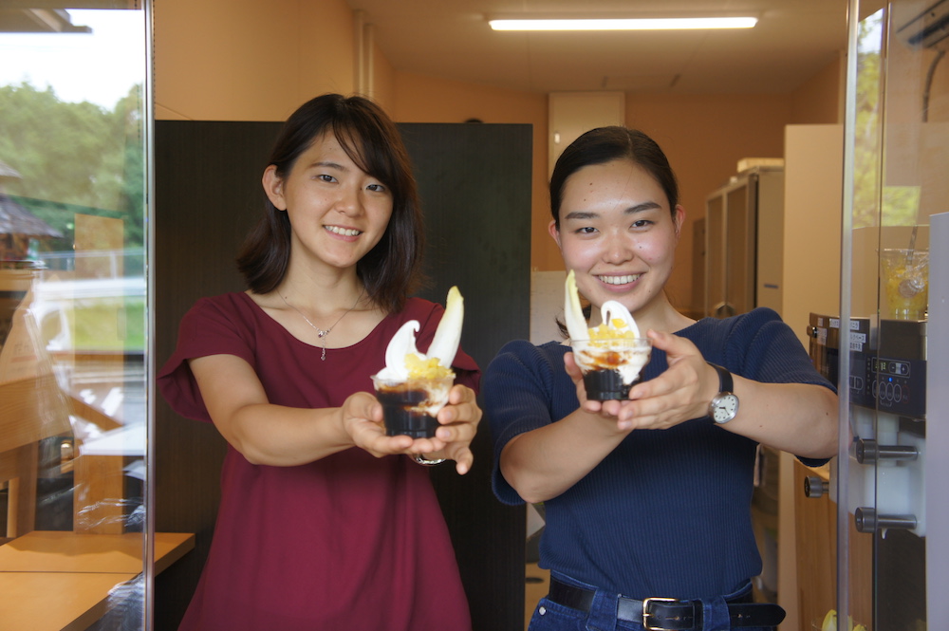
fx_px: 1146
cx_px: 474
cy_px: 316
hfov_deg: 45.0
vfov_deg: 30.8
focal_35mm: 44
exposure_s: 1/50
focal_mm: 29
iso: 320
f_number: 4
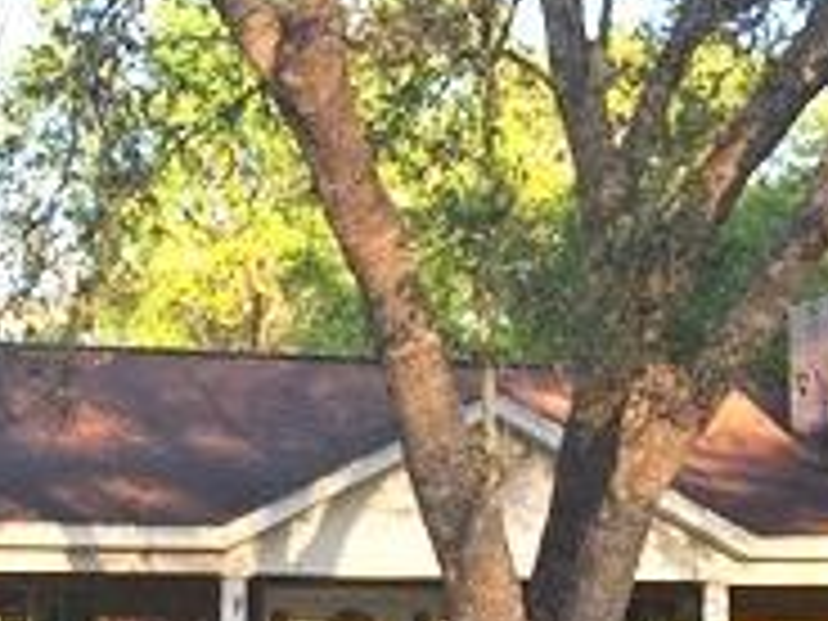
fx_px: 2416
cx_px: 315
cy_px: 508
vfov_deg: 14.6
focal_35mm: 101
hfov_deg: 19.4
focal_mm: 4.15
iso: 32
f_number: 2.2
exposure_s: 1/293
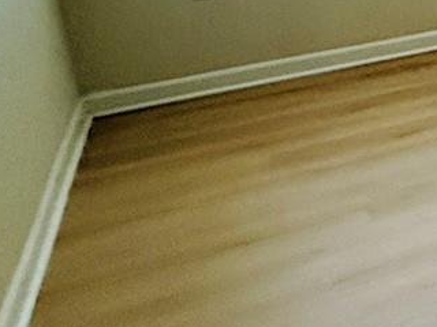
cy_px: -91
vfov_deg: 19.5
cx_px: 1056
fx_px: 884
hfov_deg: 15.1
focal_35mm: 70
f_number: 2.2
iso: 640
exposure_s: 1/120
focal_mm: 2.22
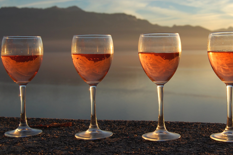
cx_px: 148
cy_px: 52
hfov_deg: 37.3
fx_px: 343
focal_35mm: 53
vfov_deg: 25.3
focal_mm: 26
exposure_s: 1/200
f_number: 7.1
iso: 200
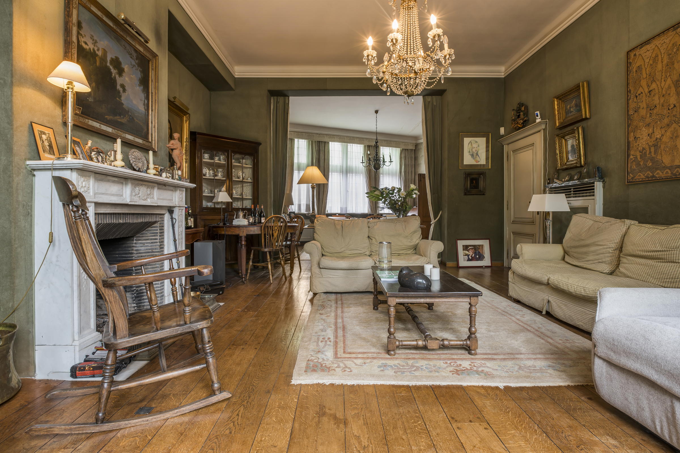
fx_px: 321
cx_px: 340
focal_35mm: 17
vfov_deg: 70.4
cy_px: 226
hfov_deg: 93.3
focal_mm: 17
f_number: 11
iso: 250
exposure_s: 1/4
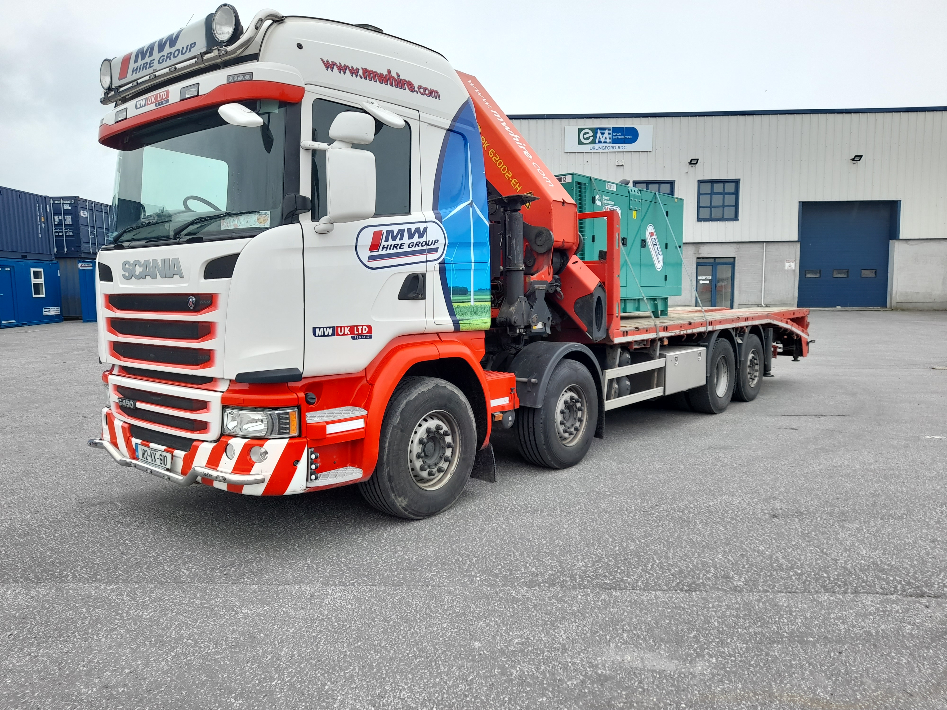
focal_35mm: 25
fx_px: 684
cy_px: 355
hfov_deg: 69.4
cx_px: 474
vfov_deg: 54.9
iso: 20
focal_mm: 4.6
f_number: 2
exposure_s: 1/149
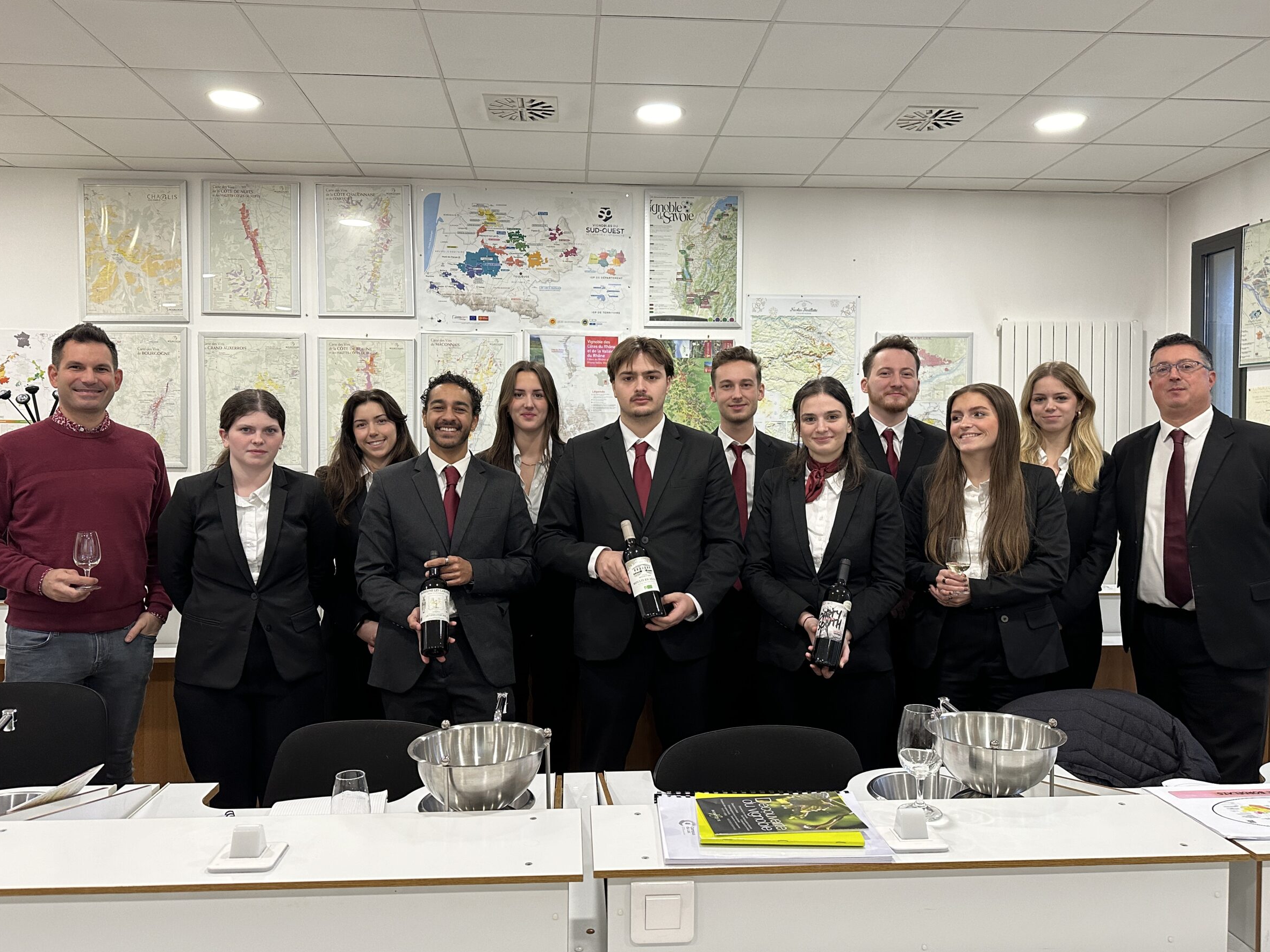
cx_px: 639
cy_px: 470
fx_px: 954
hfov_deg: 67.3
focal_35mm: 26
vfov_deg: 53.1
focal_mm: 6.86
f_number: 1.78
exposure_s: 1/77
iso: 250
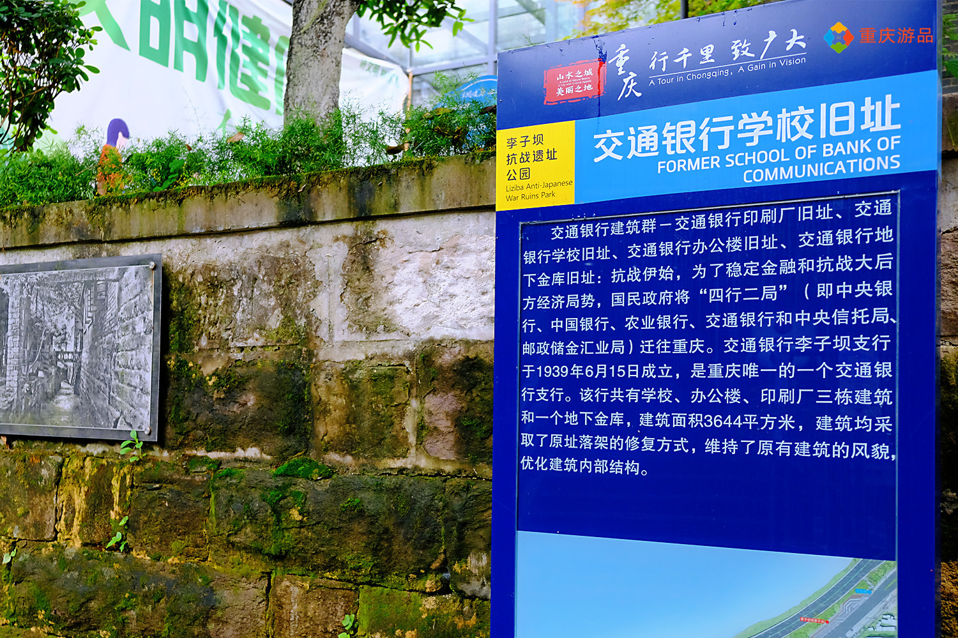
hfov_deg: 58.7
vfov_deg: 41.1
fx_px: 851
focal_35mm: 32
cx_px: 479
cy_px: 319
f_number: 3.2
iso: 800
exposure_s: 1/125
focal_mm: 21.4
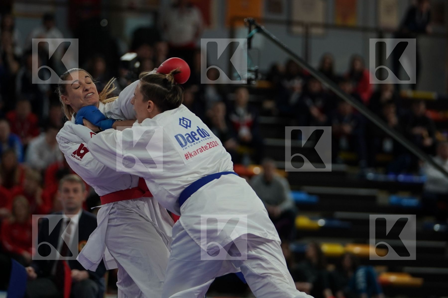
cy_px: 149
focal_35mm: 220
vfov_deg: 6.2
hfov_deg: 9.4
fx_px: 2738
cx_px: 224
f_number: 2.8
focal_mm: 147
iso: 1000
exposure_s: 1/1000
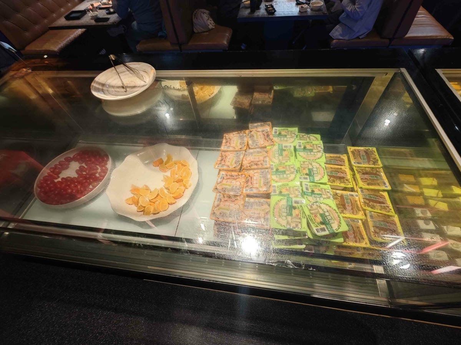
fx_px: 186
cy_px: 172
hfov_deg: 102.1
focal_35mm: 14
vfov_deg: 85.7
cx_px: 230
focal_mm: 2.03
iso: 200
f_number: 1.8
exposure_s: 1/30
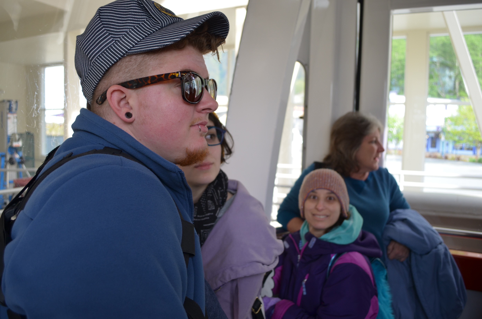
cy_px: 160
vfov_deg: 43.4
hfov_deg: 62.0
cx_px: 241
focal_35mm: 30
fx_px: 401
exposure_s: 1/125
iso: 320
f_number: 3.8
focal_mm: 20
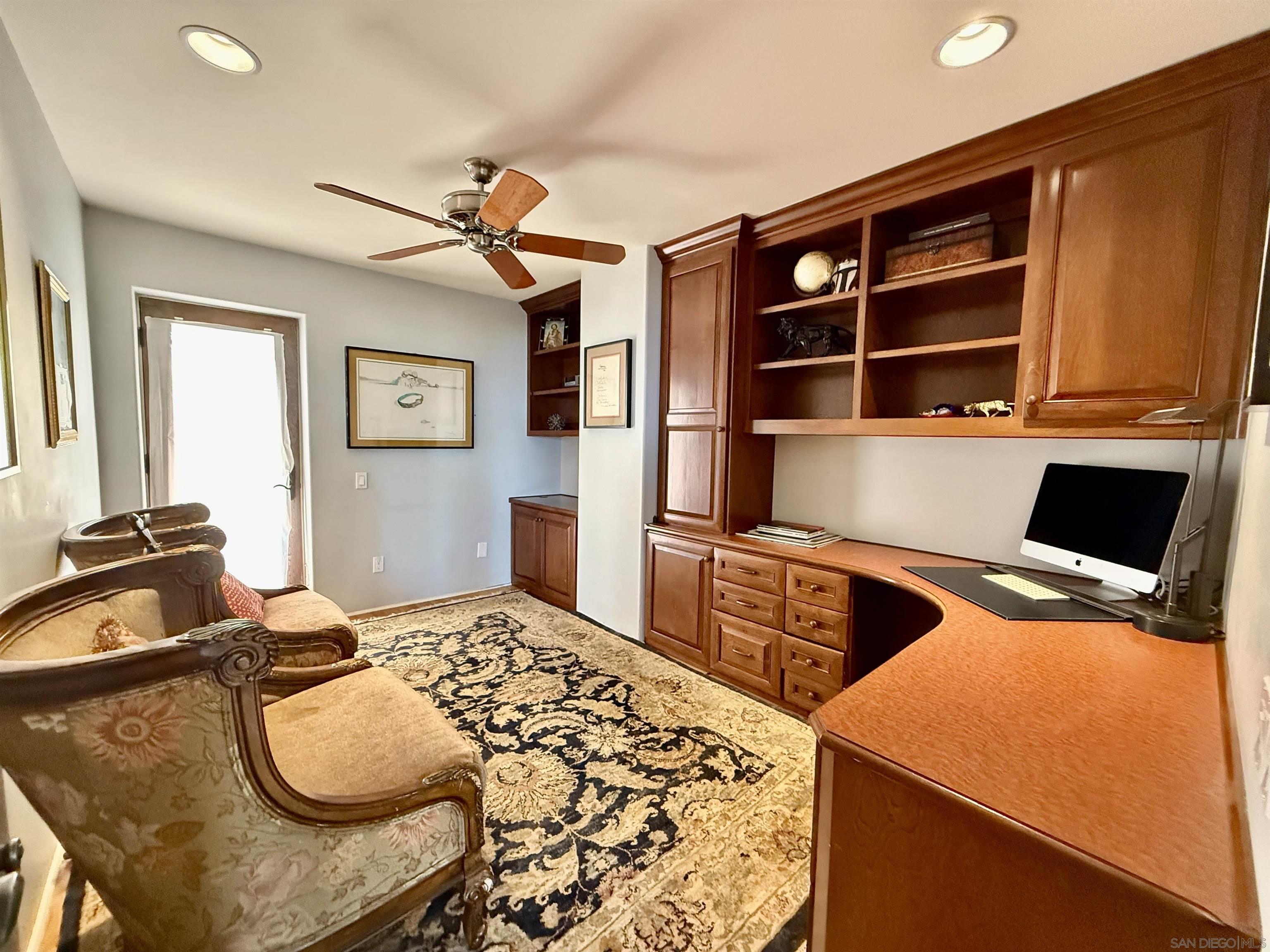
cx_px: 635
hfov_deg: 102.1
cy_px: 476
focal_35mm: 14
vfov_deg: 85.7
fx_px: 514
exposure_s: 1/60
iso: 1000
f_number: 2.2
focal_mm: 2.22
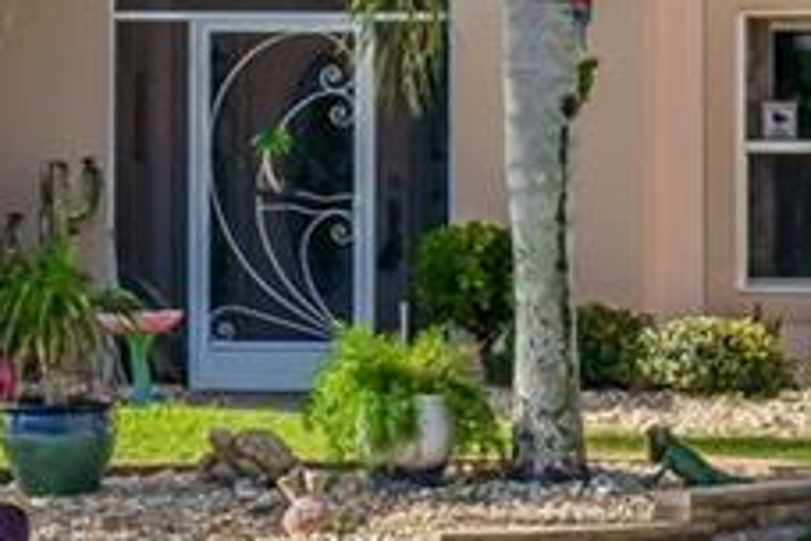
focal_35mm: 218
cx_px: 996
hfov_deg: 9.3
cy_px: 182
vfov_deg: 6.3
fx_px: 4911
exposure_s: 1/250
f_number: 8
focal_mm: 31
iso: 400
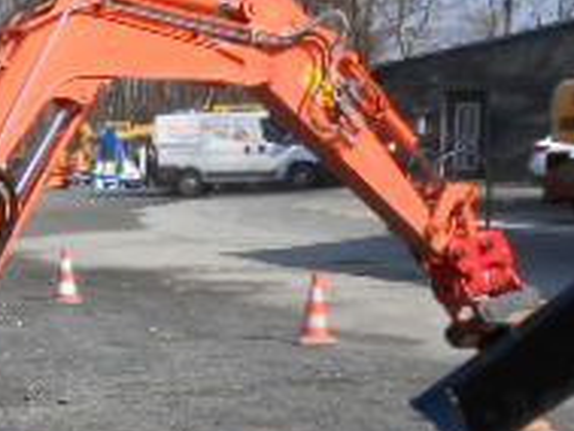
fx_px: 1460
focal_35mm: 88
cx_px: -49
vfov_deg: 16.6
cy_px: 376
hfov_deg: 21.2
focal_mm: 4.6
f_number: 3.5
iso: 80
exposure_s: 1/640
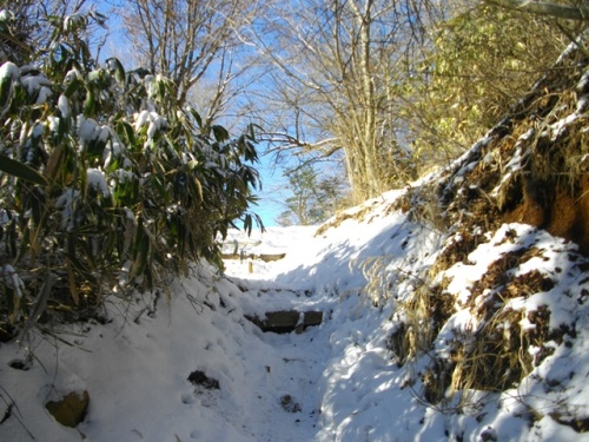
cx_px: 294
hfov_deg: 56.8
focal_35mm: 32
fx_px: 544
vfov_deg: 44.2
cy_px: 221
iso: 100
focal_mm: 5.7
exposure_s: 1/640
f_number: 2.9
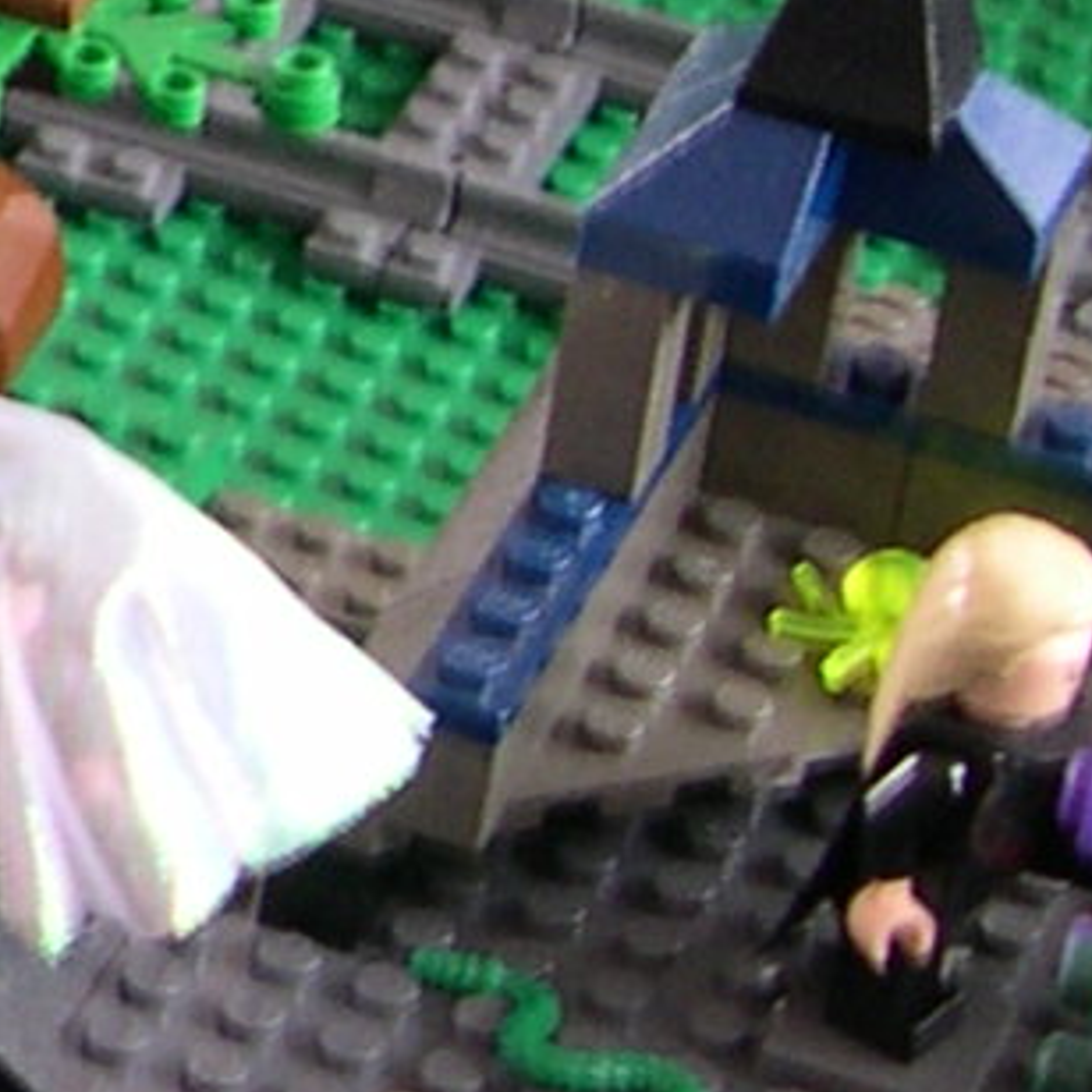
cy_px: -273
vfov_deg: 7.0
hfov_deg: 6.6
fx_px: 8851
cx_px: -1819
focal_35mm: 248
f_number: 2.8
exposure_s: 1/10.7
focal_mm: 8
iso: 100
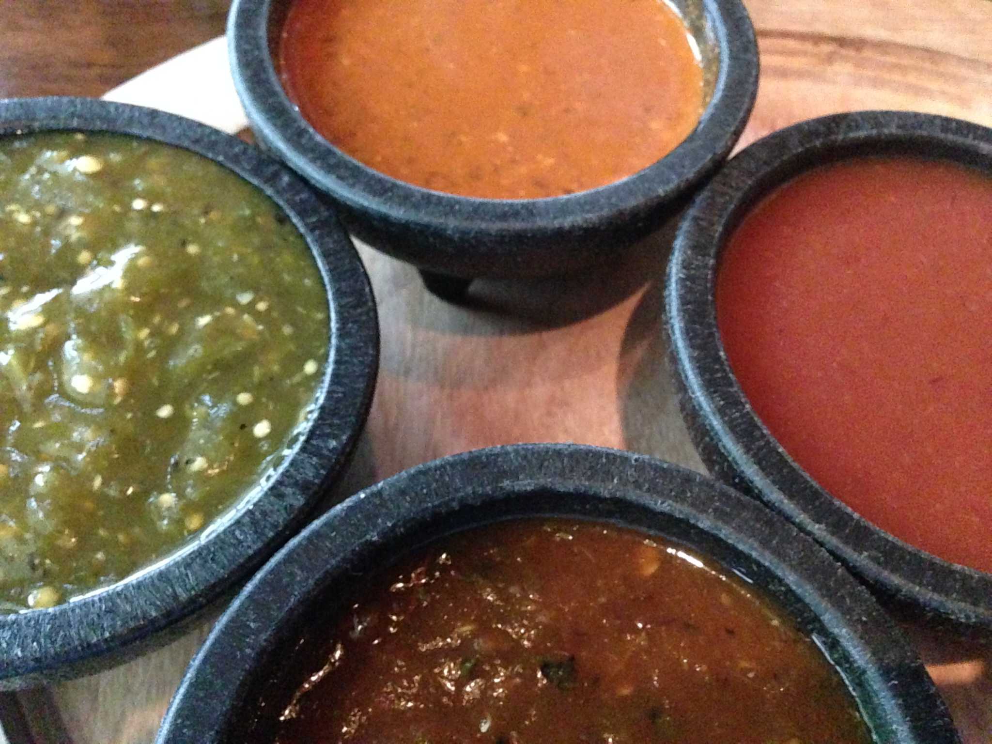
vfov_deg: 42.9
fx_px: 946
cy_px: 372
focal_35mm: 33
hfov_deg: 55.4
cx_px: 496
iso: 1600
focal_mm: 4.12
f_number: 2.4
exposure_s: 1/15
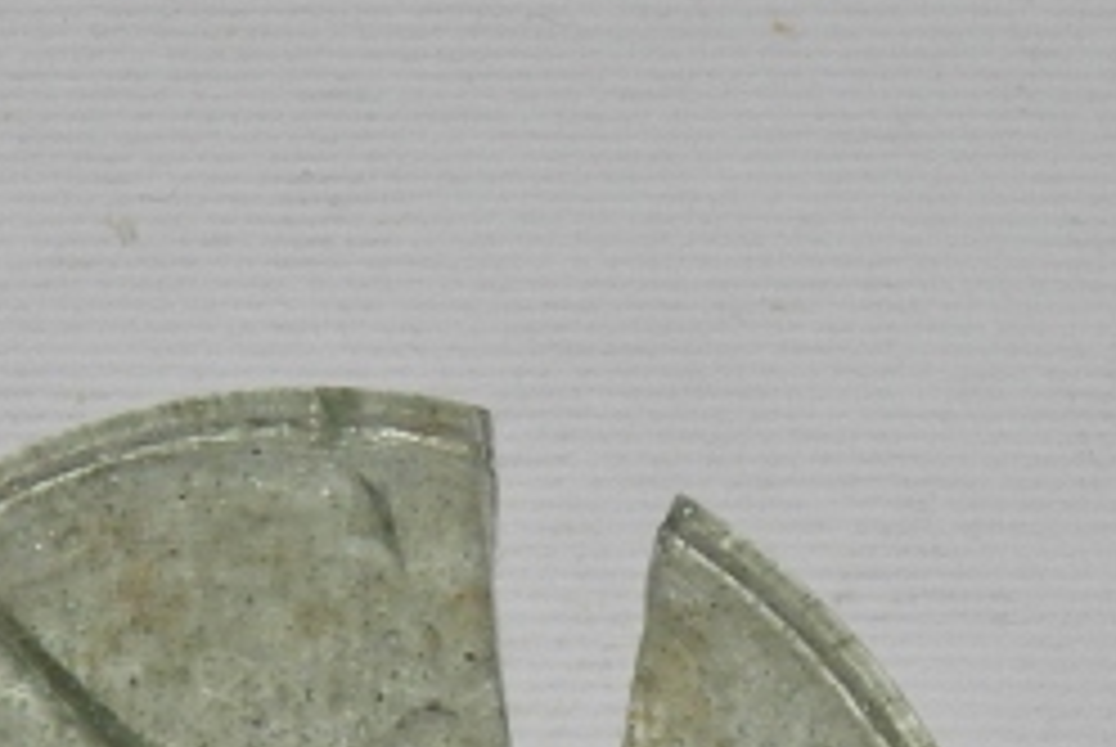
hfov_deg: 6.9
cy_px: 1440
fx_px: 9187
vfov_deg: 4.6
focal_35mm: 296
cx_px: 338
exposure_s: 1/30
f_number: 8.2
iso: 200
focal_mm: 12.3
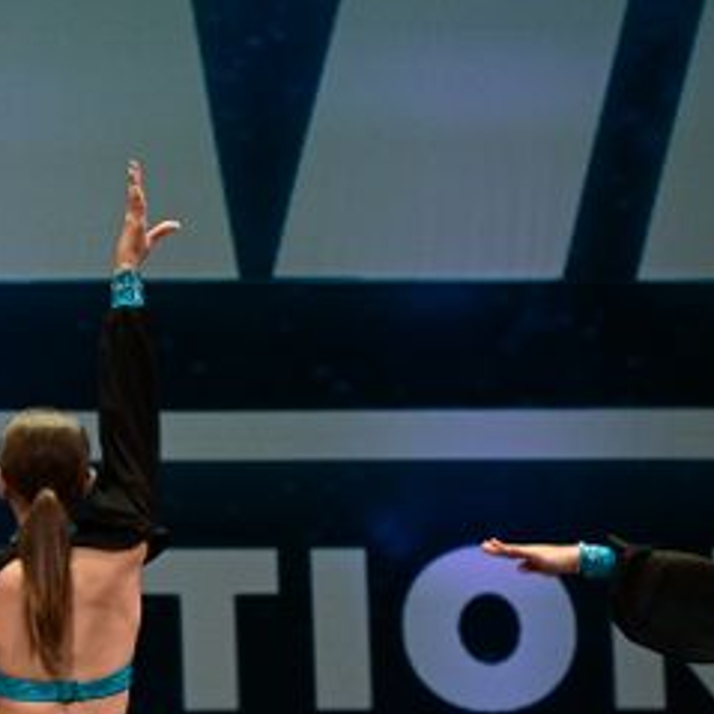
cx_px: -161
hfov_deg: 5.6
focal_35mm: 310
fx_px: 7234
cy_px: 491
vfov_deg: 5.6
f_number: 2.8
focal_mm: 85
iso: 2500
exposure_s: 1/1000
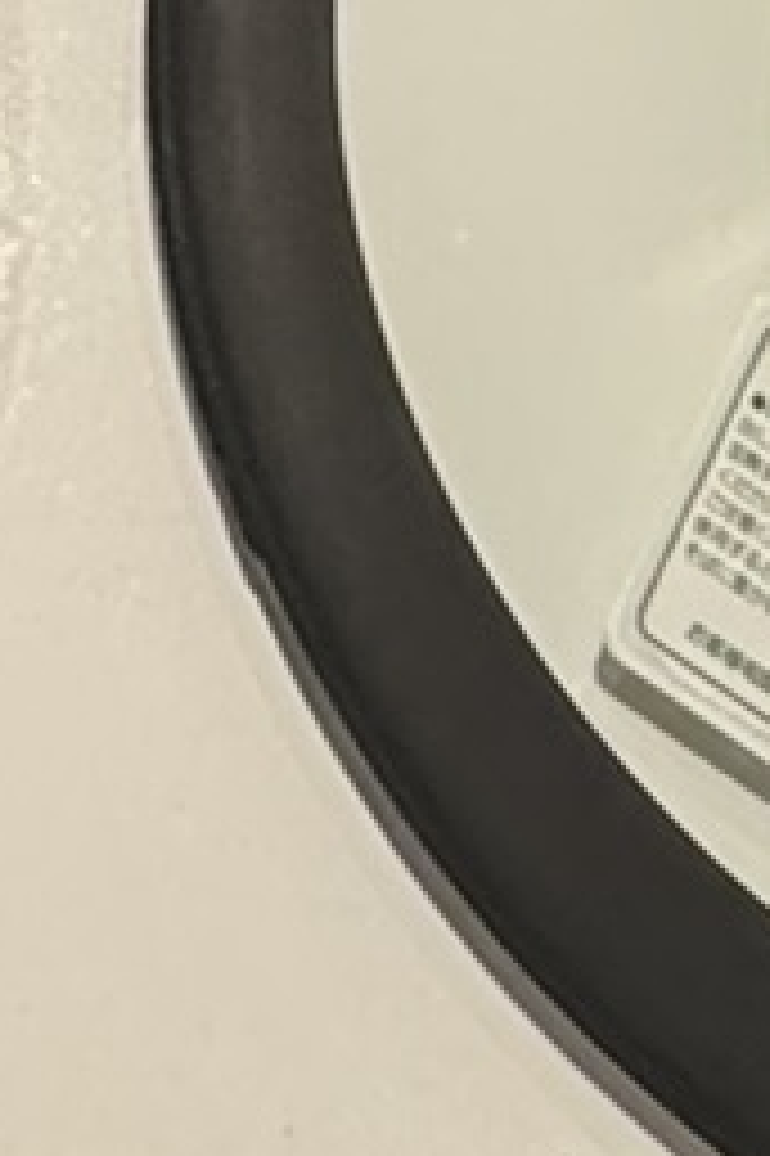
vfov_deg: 13.5
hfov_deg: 11.6
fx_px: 3726
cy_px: -1520
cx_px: -104
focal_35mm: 116
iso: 640
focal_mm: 2.22
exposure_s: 1/50
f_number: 2.2
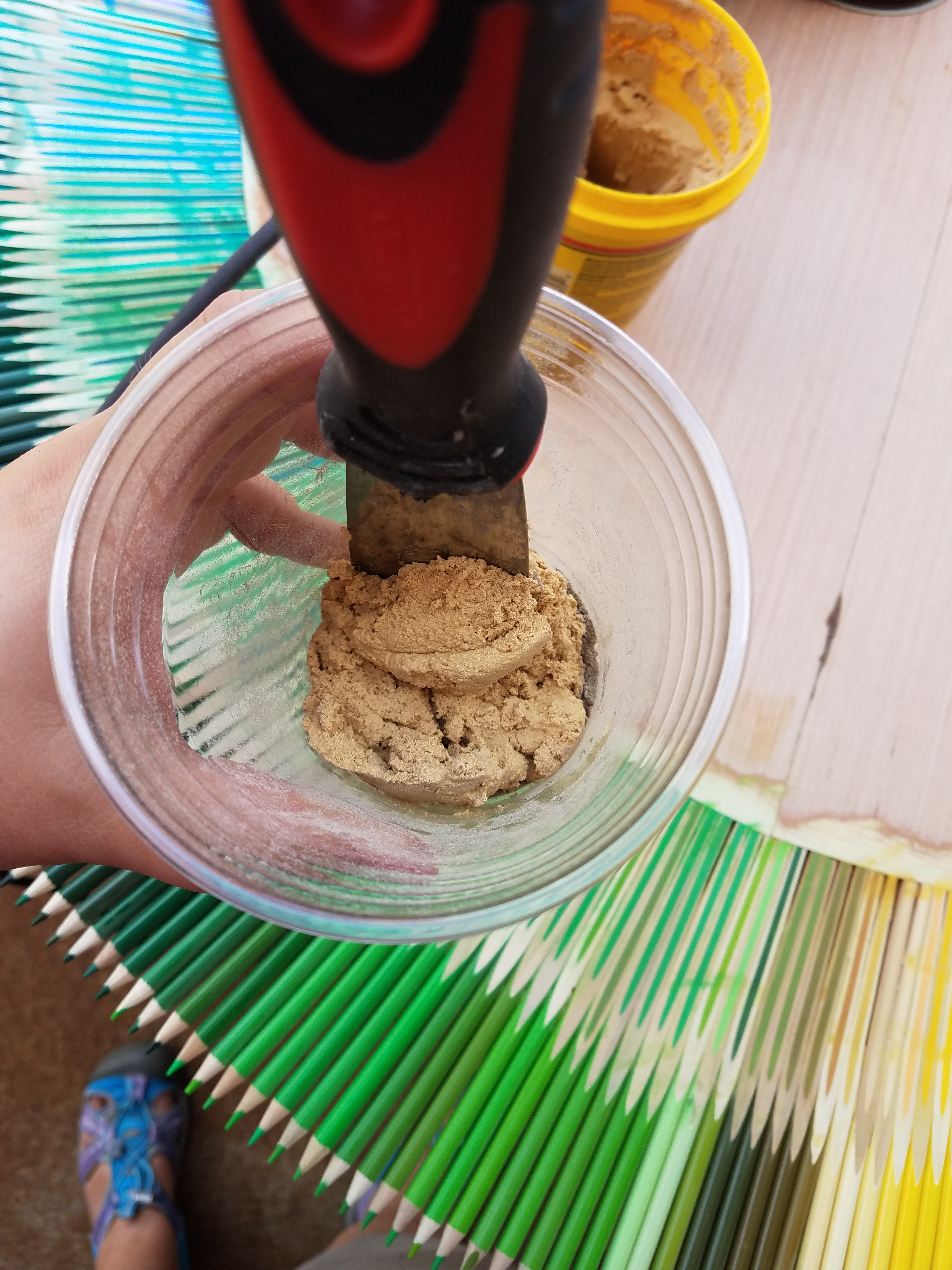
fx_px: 953
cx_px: 476
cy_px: 635
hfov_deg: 53.1
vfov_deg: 67.3
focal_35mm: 26
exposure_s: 1/596
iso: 40
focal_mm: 4.2
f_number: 1.7
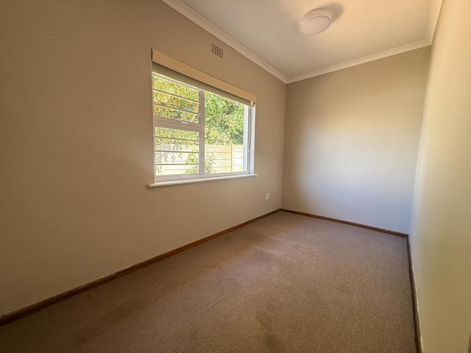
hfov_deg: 102.1
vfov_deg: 85.7
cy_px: 176
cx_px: 236
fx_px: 190
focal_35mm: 14
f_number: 2.2
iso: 125
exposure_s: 1/99
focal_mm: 2.22
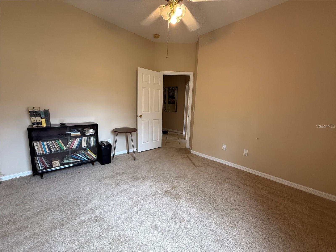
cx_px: 168
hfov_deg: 102.1
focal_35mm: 14
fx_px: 136
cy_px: 126
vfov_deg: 85.7
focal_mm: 2.22
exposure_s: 1/60
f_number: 2.2
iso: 200
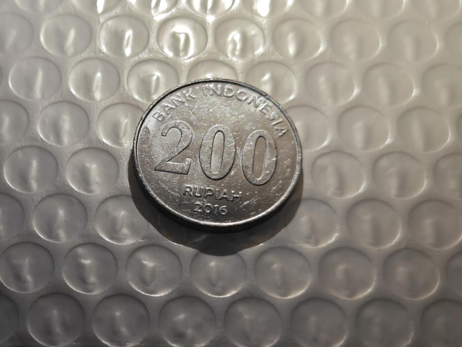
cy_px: 174
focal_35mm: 75
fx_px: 1001
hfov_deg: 26.0
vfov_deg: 19.6
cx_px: 231
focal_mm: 8.7
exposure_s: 1/205
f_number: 1.9
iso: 200
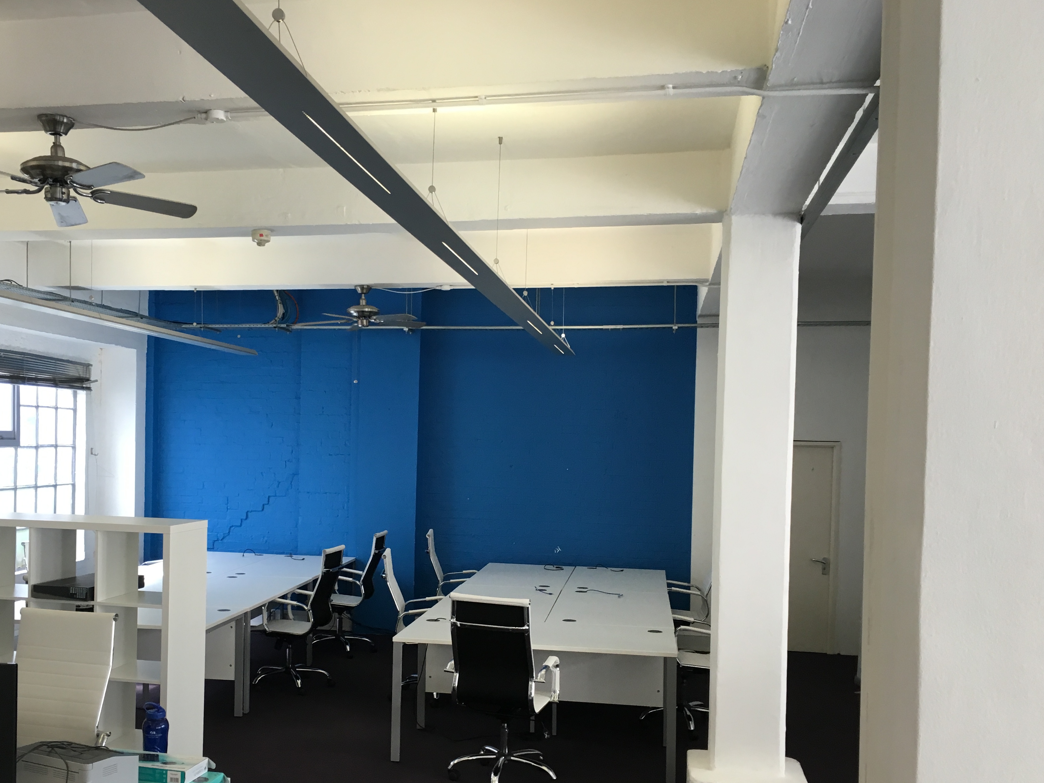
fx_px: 1056
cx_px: 417
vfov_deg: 40.5
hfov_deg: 52.3
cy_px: 464
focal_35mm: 35
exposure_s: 1/33
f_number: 2.2
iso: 50
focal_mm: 4.15
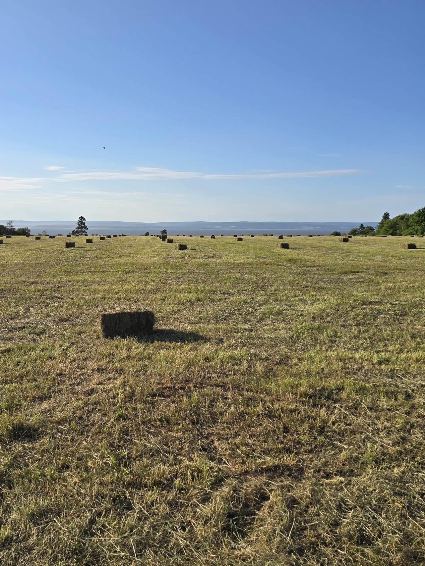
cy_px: 247
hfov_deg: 45.0
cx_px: 152
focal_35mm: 31
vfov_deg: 58.2
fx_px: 507
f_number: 1.7
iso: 12
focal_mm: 6.3
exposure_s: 1/976
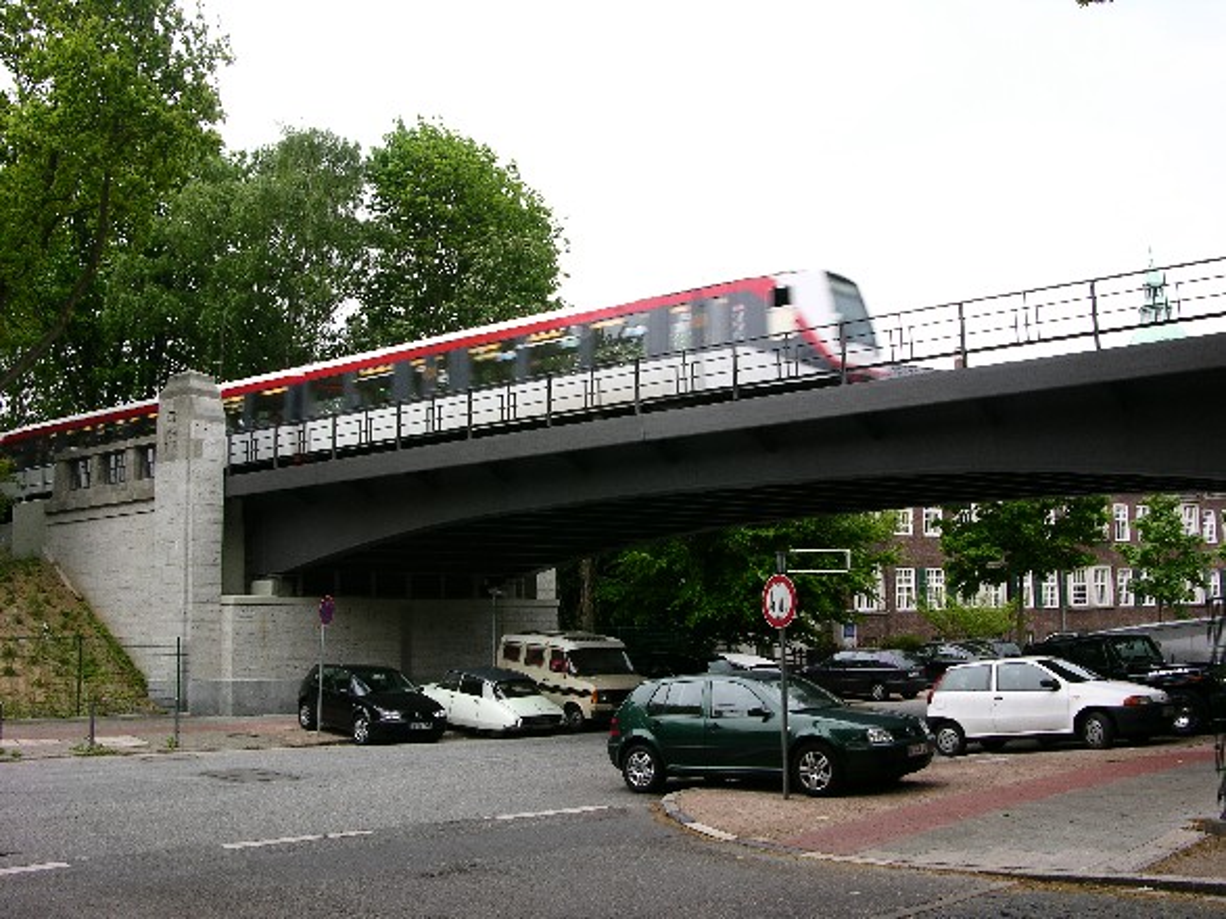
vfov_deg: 40.7
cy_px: 460
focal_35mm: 35
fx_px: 1239
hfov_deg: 52.6
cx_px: 613
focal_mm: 8.9
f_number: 5.6
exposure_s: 1/66
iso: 50
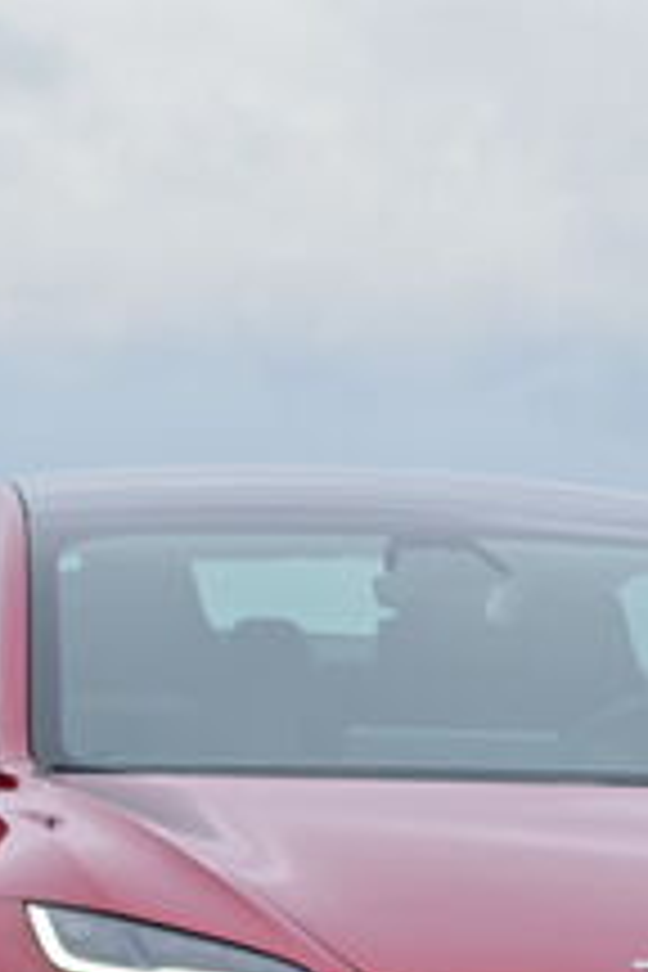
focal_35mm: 287
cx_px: 1377
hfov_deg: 4.7
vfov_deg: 7.2
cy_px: 914
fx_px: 7748
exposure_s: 1/500
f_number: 2.8
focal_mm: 50
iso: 100
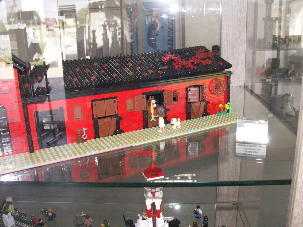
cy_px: 114
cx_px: 152
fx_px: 306
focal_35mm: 35
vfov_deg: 40.7
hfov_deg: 52.6
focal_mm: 5.86
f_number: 2.8
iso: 160
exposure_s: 1/125
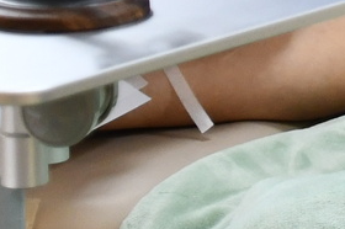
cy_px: -350
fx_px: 3944
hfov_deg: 5.0
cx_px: 569
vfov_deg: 3.3
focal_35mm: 412
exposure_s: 1/200
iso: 800
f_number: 4.2
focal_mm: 40
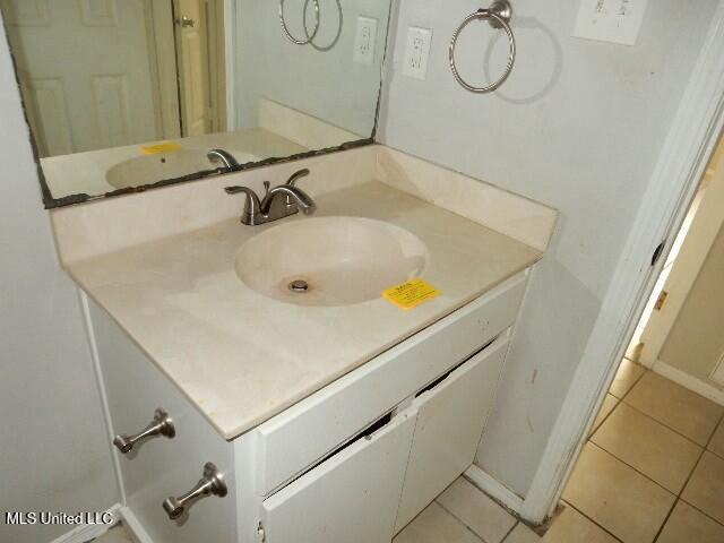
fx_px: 523
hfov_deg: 69.4
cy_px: 272
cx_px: 362
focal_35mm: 25
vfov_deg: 54.9
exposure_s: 1/30
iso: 200
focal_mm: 4.5
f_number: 3.7
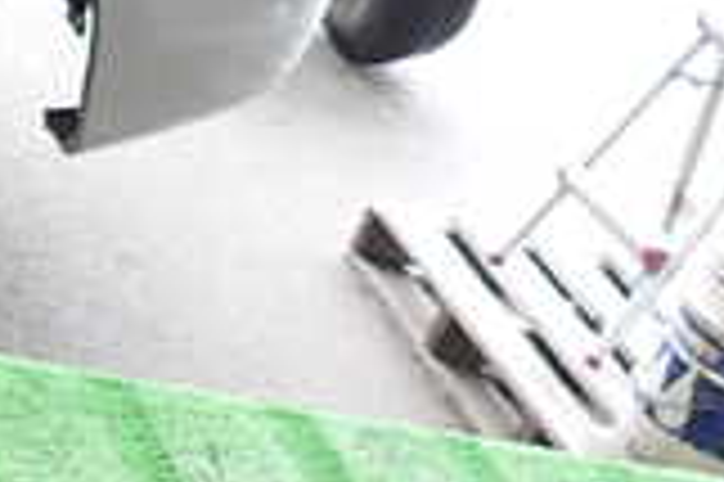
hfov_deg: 20.2
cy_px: 996
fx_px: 1949
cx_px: -40
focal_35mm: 97
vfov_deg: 12.3
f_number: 2
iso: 200
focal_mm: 4.5
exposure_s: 1/60
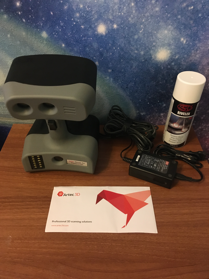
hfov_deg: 48.2
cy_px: 140
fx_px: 233
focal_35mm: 29
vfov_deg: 61.7
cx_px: 104
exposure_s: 1/17
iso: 250
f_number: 2.2
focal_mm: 4.15
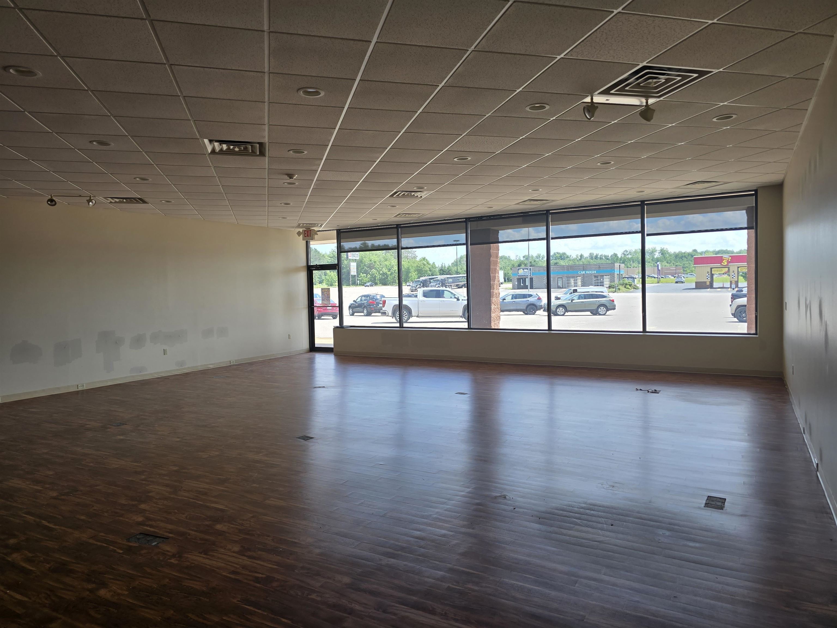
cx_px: 418
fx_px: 556
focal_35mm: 23
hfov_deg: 73.9
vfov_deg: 58.9
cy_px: 314
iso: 12
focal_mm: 6.3
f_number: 1.7
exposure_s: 1/200
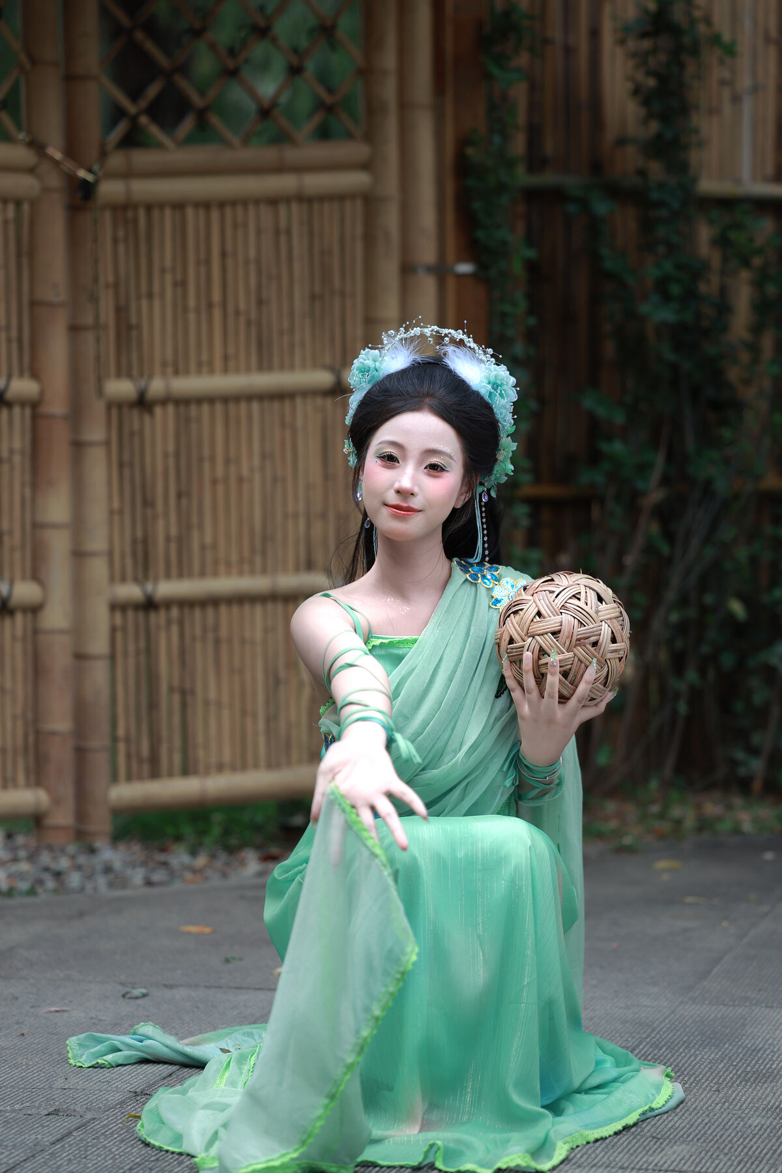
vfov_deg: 18.6
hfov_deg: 12.5
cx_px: 391
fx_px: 3584
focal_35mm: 110
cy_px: 586
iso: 200
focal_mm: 111
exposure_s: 1/125
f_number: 2.8
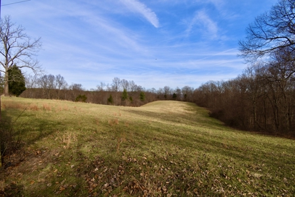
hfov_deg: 100.4
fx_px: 123
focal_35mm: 15
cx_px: 148
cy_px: 98
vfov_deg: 77.3
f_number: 10
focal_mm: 10
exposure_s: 1/400
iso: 200
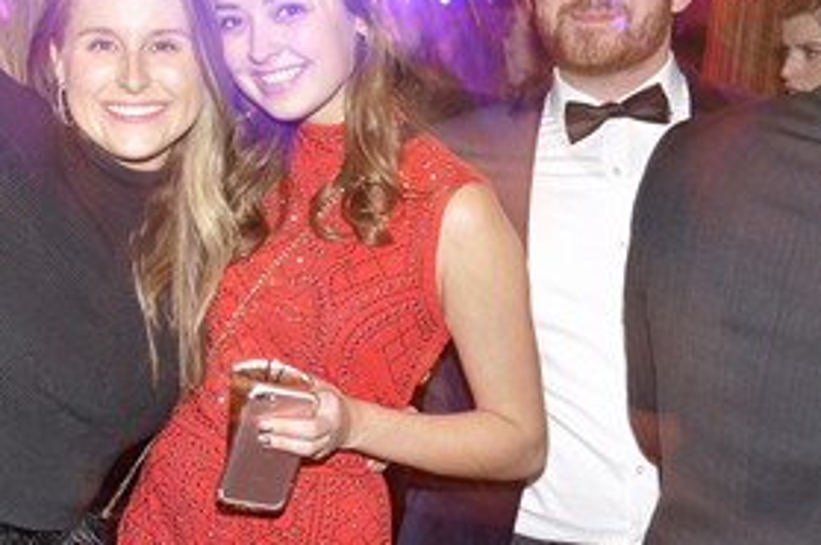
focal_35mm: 65
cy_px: 237
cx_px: 74
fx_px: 1480
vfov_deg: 20.8
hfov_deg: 29.6
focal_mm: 22
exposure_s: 1
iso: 400
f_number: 5
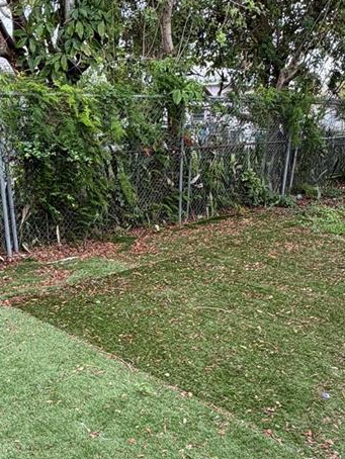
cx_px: 142
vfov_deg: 48.7
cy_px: 327
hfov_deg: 38.6
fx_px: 491
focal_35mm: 37
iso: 40
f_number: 2.2
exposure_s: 1/161
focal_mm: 2.22
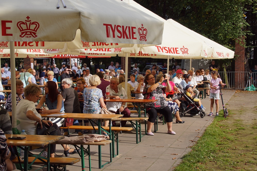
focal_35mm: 52
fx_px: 375
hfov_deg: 37.9
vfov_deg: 25.8
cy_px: 86
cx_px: 128
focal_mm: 35
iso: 100
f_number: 6.3
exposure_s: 1/320
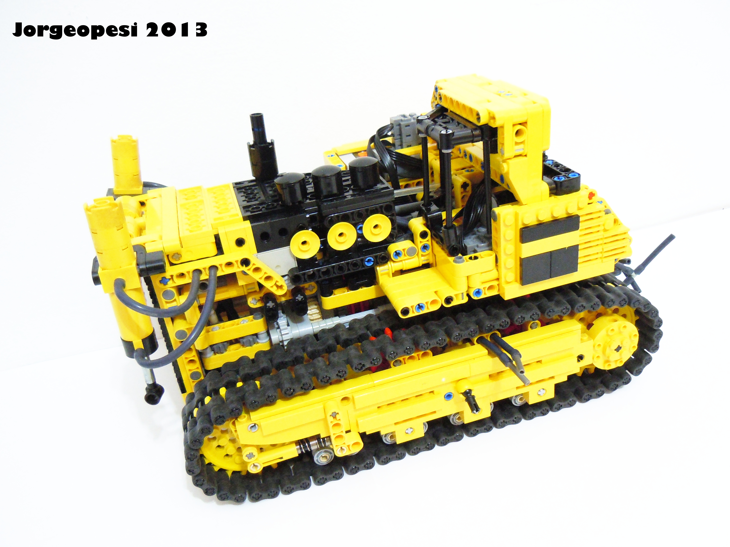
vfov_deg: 46.8
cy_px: 274
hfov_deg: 60.0
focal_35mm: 30
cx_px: 365
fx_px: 633
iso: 400
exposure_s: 1/5
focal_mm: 5.4
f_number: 3.5
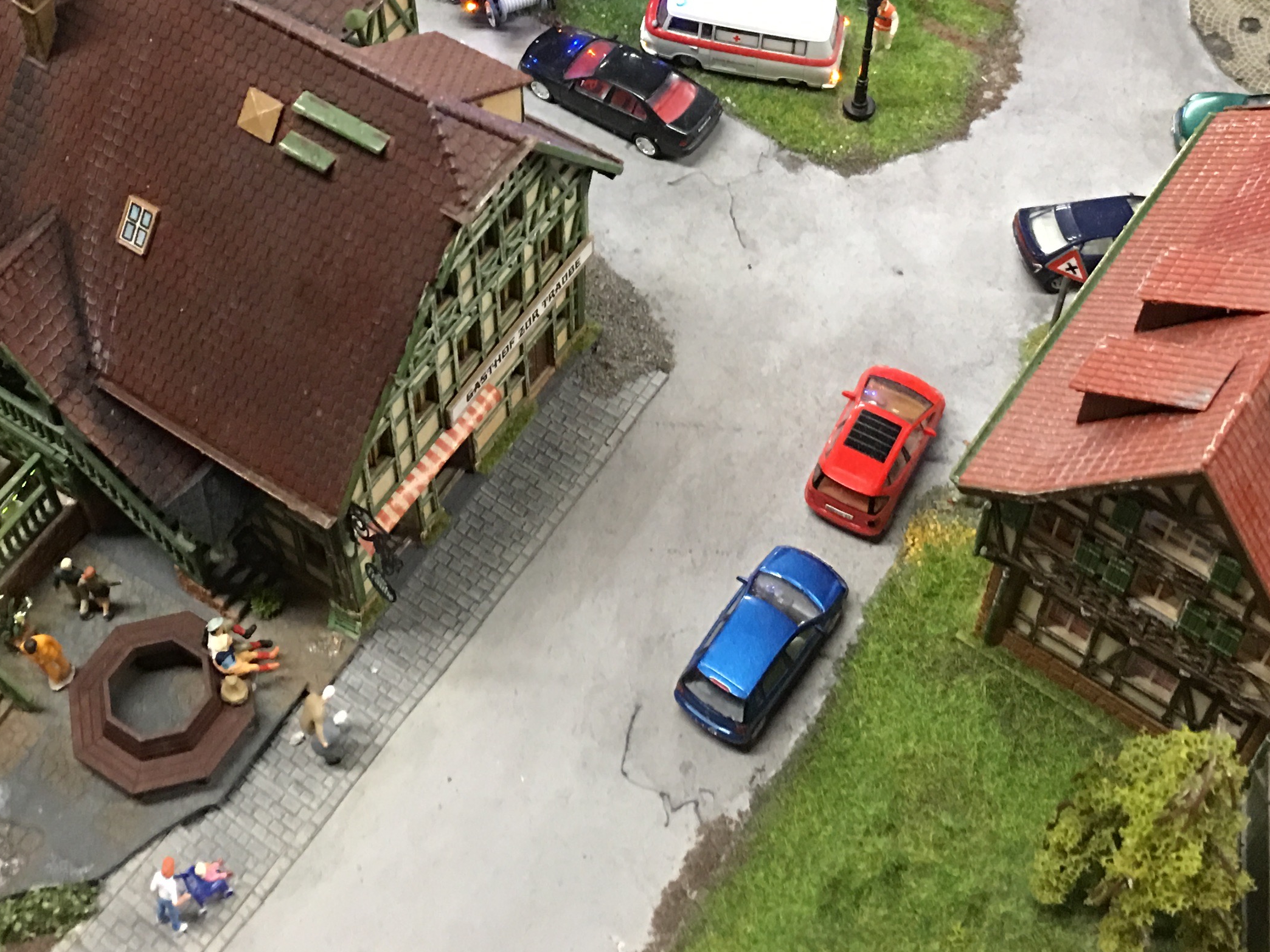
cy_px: 85
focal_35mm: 56
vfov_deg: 25.3
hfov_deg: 34.3
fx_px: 2055
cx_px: 587
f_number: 2.2
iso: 80
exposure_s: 1/10
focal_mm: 4.15
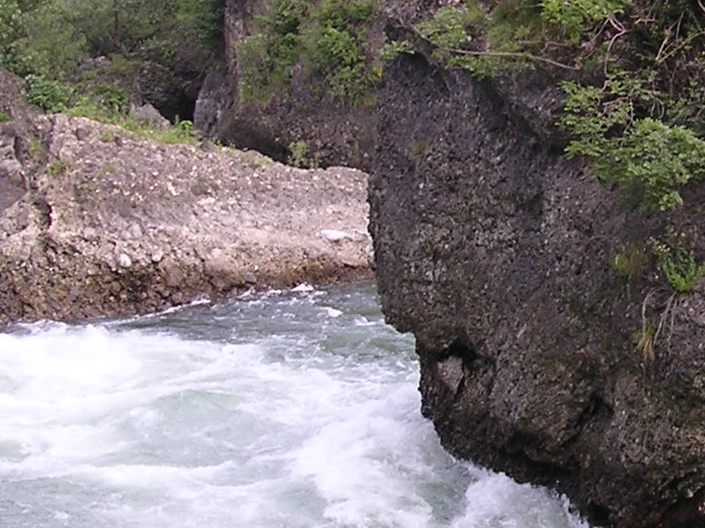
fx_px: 2077
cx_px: 671
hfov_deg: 18.8
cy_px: 193
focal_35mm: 102
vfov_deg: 14.5
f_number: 2.8
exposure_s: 1/211
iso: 100
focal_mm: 5.8
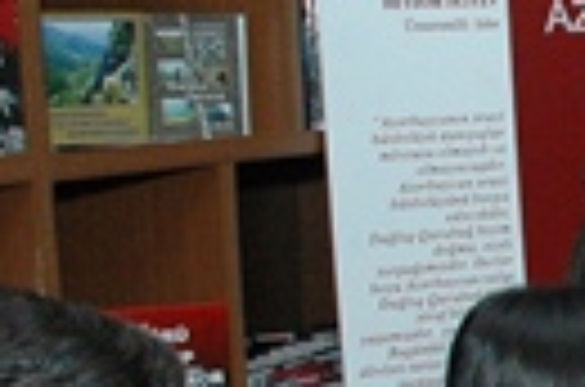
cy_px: 266
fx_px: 2156
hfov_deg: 12.8
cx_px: 1282
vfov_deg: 10.2
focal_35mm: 133
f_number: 7.1
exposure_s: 1/100
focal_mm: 18
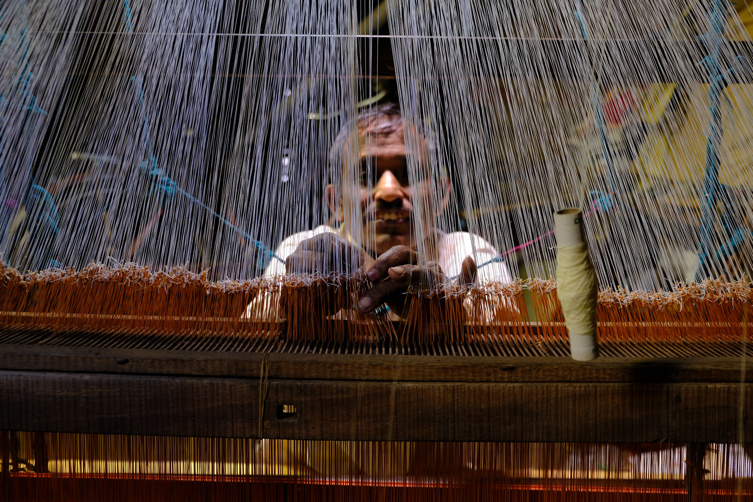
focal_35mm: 40
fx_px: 837
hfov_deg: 48.5
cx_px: 376
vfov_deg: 33.4
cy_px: 251
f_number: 3.2
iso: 1000
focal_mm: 26.5
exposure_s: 1/100
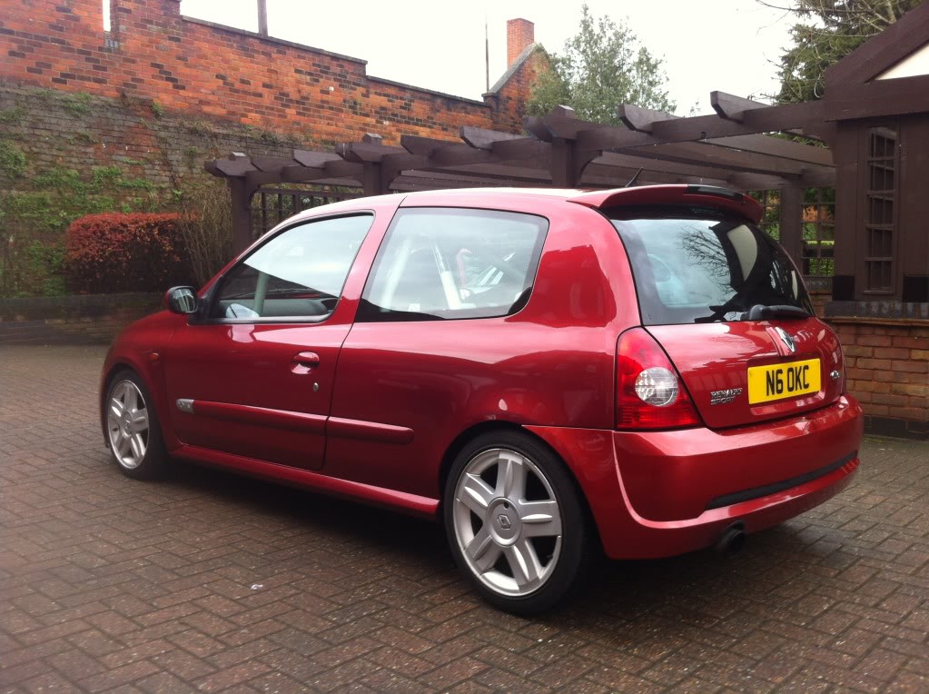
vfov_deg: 40.6
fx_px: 938
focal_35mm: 35
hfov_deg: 52.7
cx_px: 464
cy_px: 347
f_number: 2.8
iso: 80
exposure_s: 1/40
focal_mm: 3.9
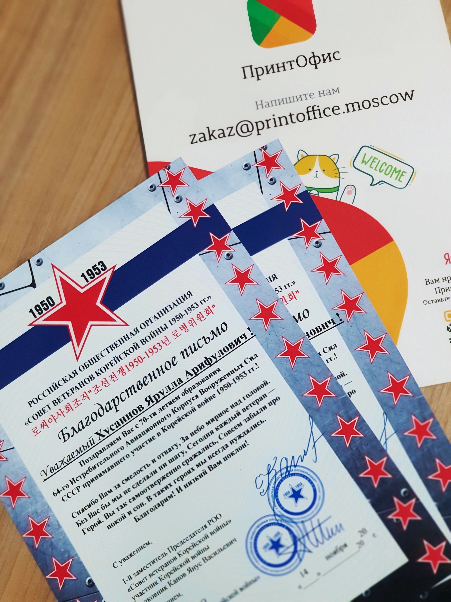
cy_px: 301
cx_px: 226
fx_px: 903
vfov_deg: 36.8
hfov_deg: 28.0
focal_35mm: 52
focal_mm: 6
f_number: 2.4
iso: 400
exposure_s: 1/50
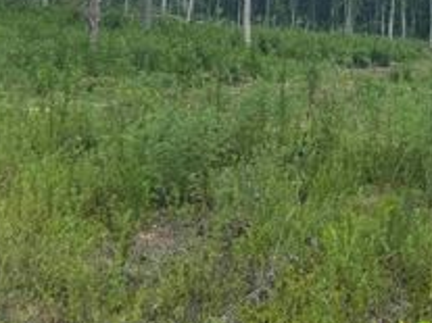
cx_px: 394
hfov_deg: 31.6
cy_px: -55
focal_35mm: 58
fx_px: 723
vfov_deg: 23.3
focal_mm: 6.76
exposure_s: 1/4049
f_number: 1.78
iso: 80
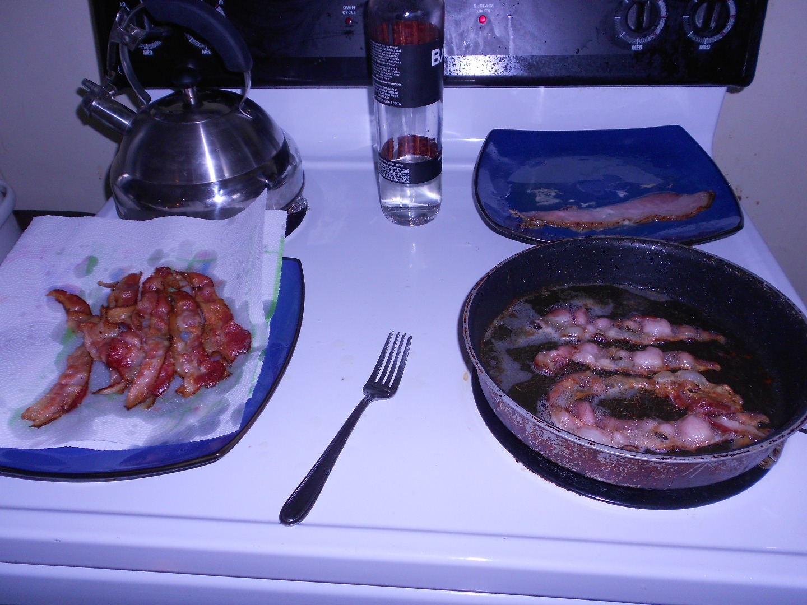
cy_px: 302
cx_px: 404
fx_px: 606
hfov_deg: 67.3
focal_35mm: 26
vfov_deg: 53.1
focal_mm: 4.6
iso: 80
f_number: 3.2
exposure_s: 1/25
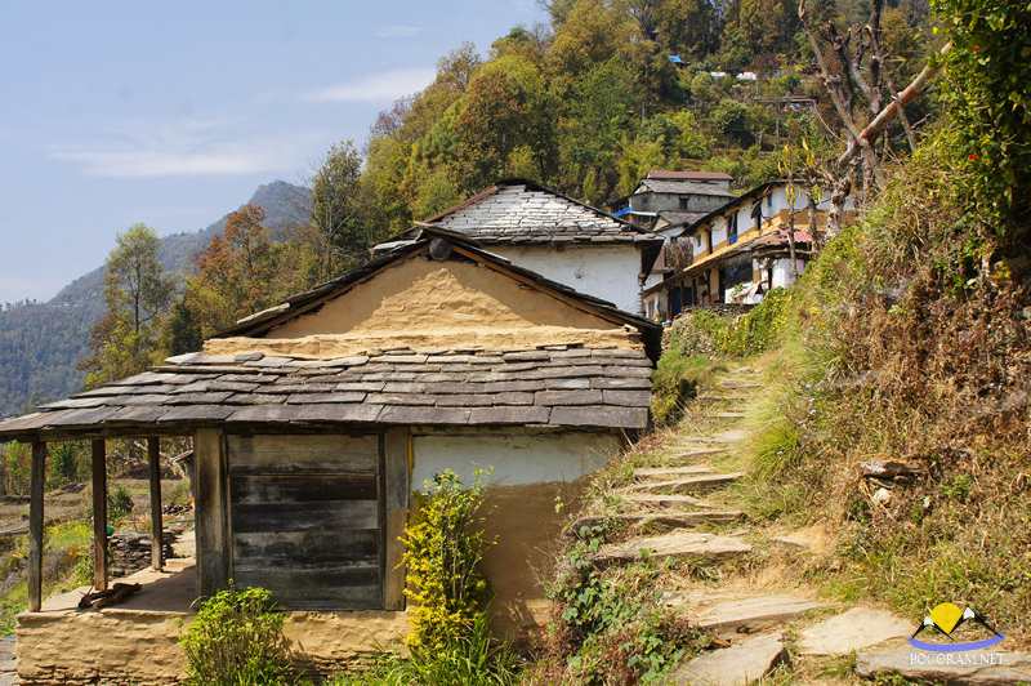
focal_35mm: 42
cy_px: 343
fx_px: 1202
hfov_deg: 46.4
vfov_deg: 31.8
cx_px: 516
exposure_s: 1/50
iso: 160
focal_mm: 28
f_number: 9
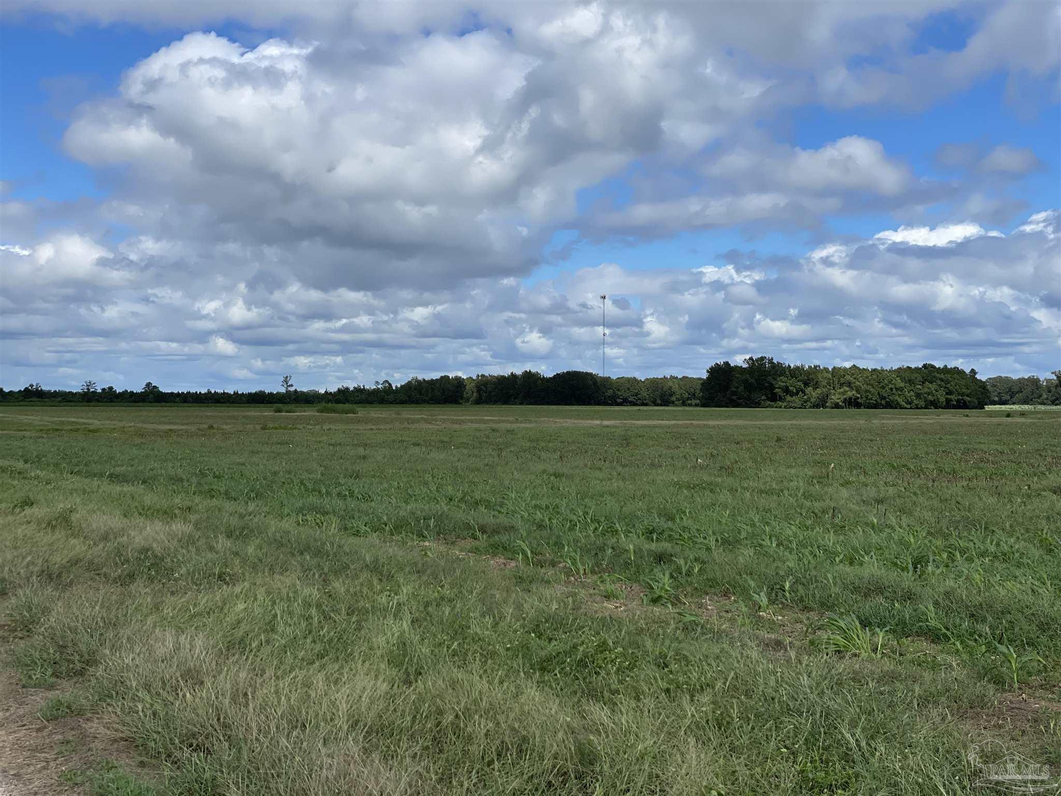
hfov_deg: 36.8
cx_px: 530
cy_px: 398
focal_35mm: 52
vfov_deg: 28.0
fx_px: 1594
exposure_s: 1/3984
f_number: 2
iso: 32
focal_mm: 6
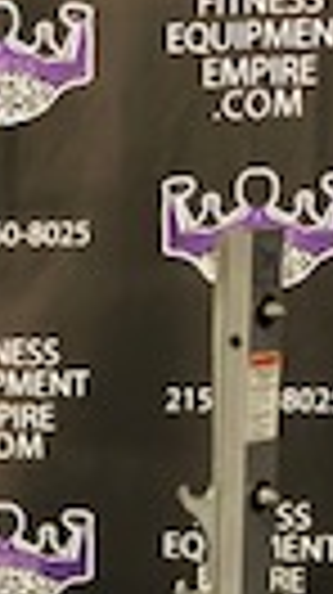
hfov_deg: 7.8
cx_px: -104
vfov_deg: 13.7
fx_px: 2408
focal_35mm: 153
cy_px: 711
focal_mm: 3.99
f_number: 1.8
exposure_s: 1/11
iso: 100
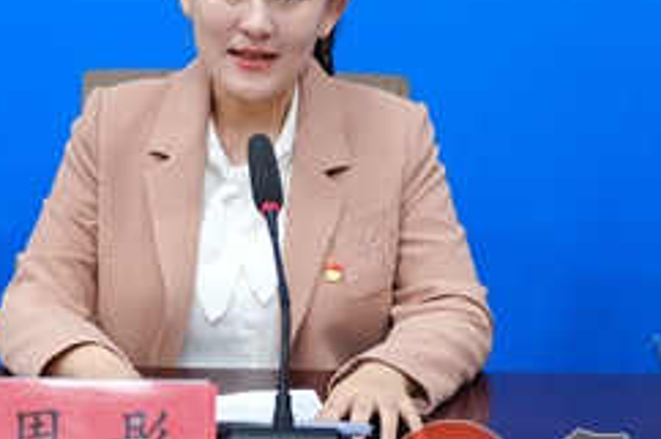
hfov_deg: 20.2
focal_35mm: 101
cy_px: 214
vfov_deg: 13.5
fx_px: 1853
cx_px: 270
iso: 1600
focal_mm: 40.7
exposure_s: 1/125
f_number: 4
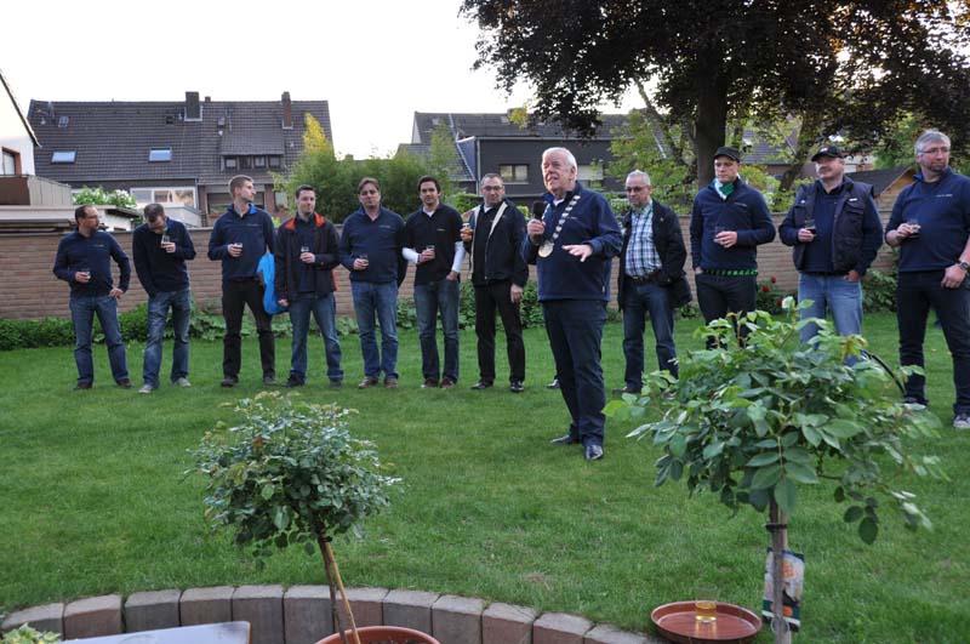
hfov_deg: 57.3
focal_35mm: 33
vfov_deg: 39.9
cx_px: 485
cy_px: 322
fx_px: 888
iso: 250
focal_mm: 22
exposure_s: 1/125
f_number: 5.6
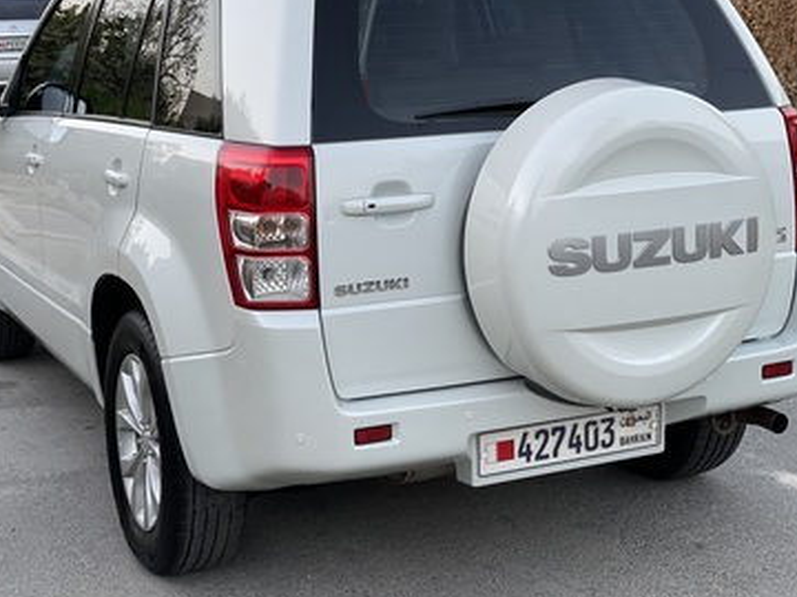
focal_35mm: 66
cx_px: 380
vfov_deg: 22.2
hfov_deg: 29.4
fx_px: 1520
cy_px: 264
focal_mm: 6
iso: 80
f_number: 2
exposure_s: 1/122
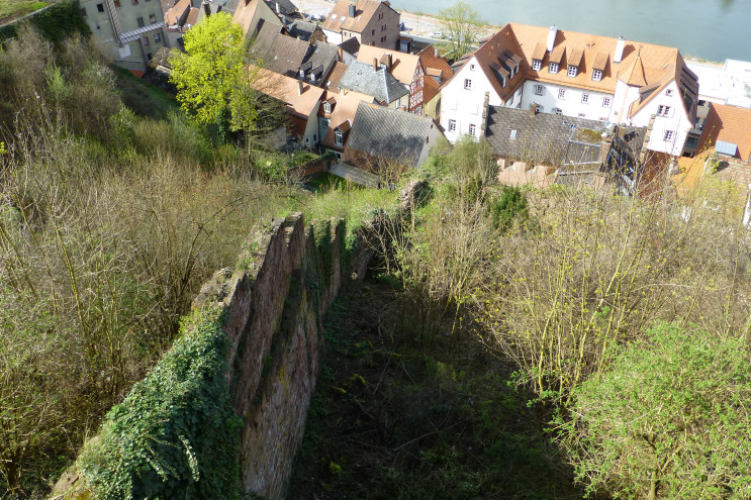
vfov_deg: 46.3
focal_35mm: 28
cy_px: 227
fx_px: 584
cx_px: 387
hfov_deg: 65.5
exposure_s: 1/250
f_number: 4
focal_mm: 4.3
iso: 100
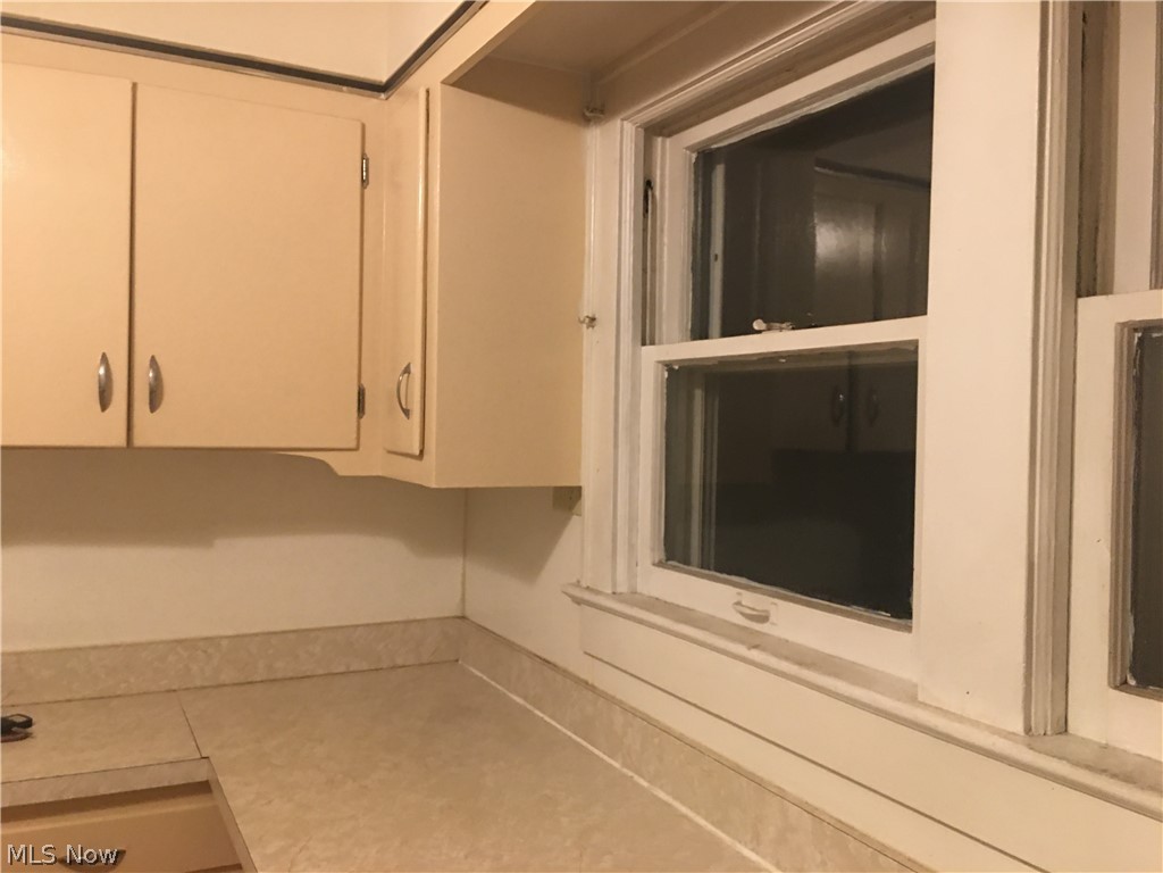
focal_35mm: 29
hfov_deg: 61.7
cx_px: 582
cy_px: 436
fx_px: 974
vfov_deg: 48.2
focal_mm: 4.15
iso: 80
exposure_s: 1/10
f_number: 2.2
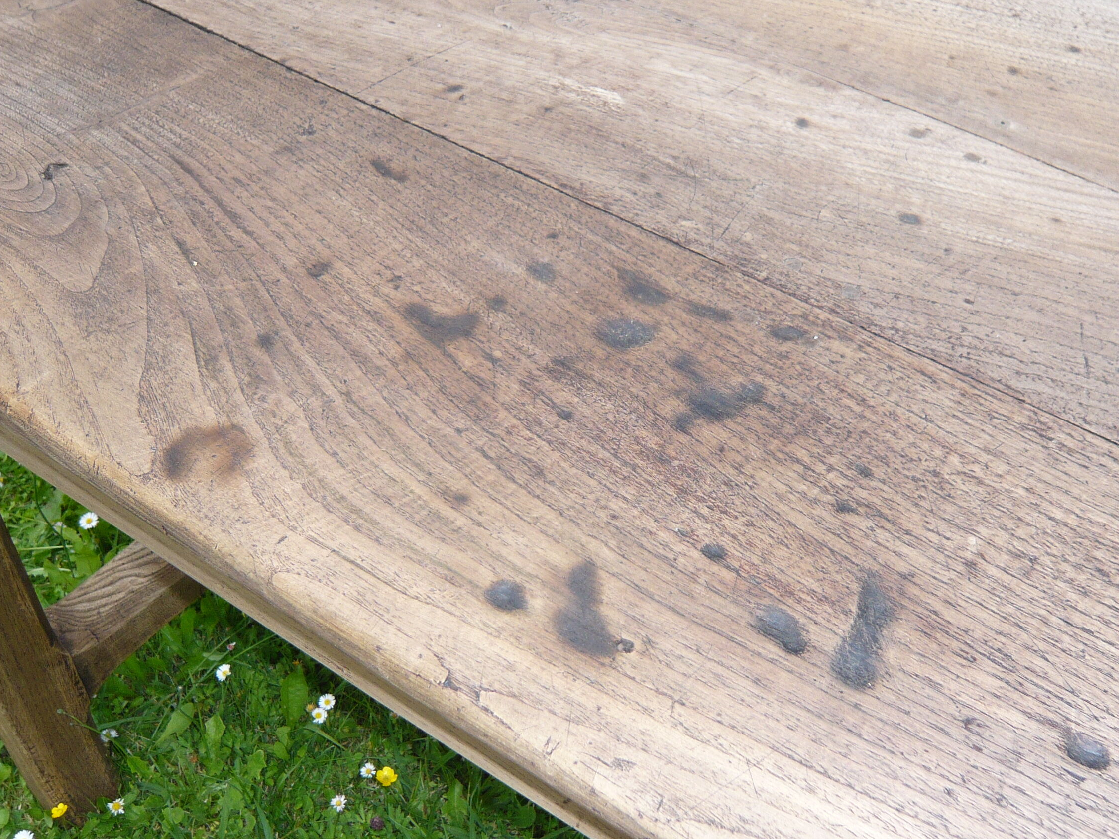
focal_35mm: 41
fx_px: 1325
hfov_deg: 45.6
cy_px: 413
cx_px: 641
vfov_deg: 35.1
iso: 100
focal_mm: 4.9
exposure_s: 1/640
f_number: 2.9
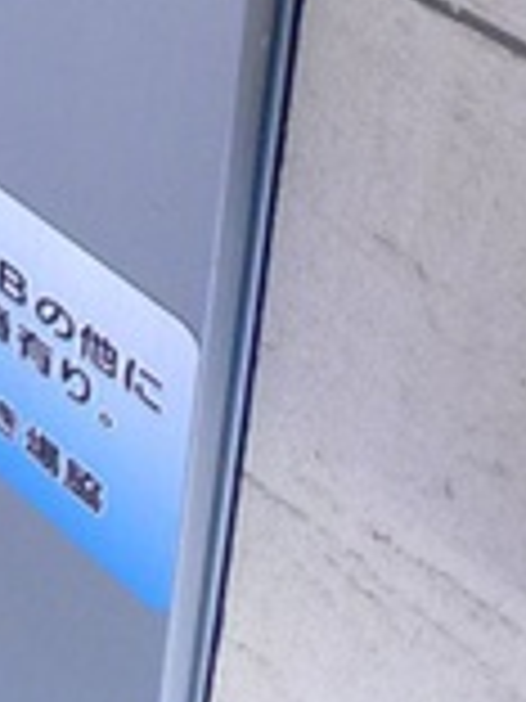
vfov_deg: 14.6
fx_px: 2188
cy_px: -760
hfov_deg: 13.2
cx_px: -151
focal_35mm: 108
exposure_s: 1/30
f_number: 2
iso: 400
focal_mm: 5.1
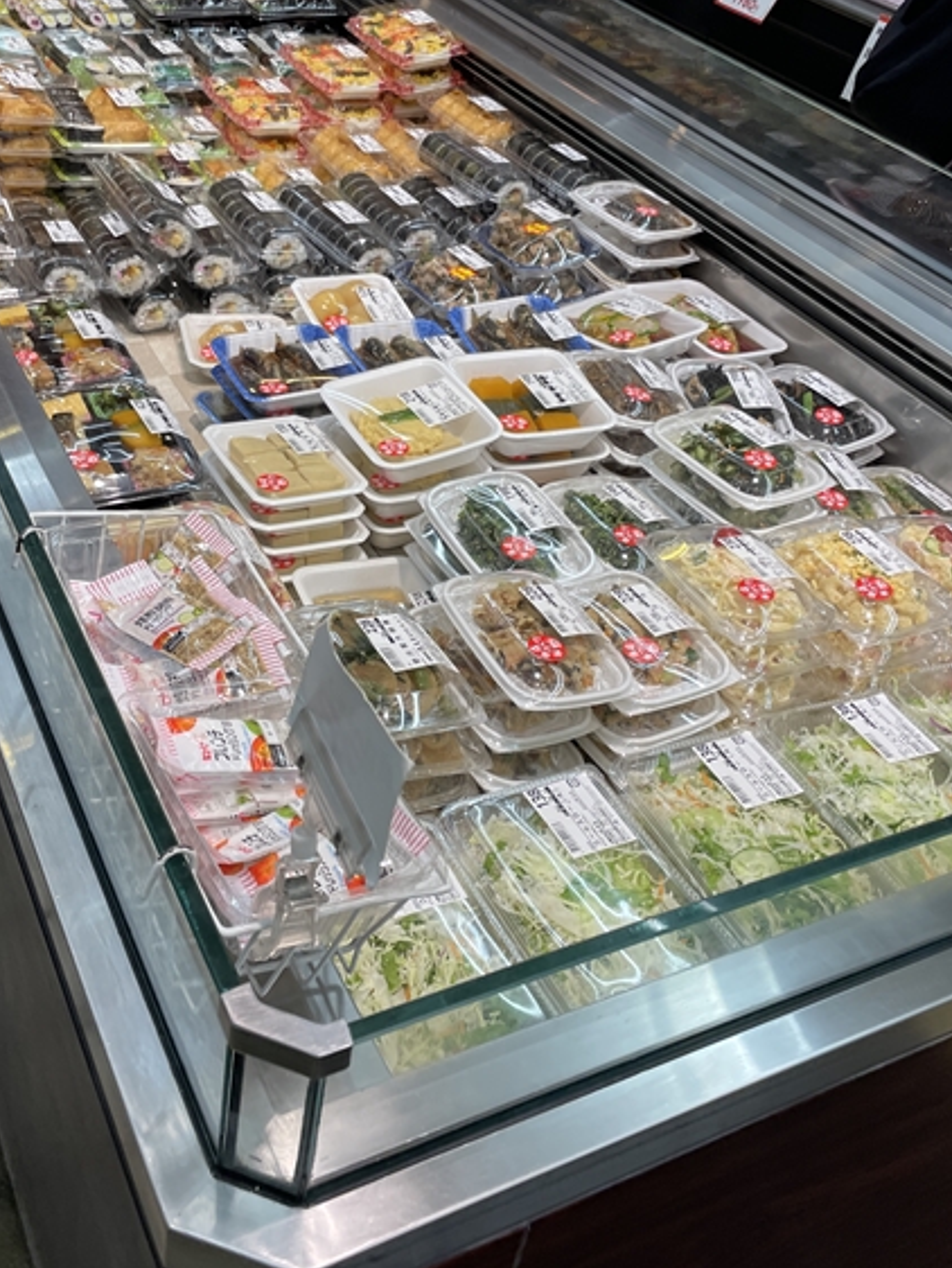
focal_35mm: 37
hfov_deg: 38.6
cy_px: 528
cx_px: 420
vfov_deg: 49.9
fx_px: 1356
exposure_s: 1/120
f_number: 1.6
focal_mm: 4.2
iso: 40
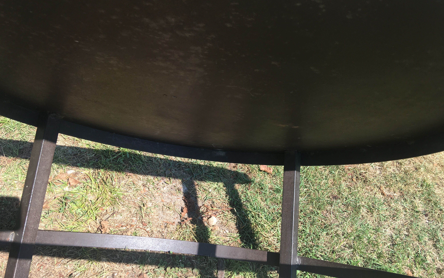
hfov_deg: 61.2
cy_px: 141
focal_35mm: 31
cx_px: 221
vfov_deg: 40.6
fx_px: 375
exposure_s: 1/527
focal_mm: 4.15
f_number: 2.2
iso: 25
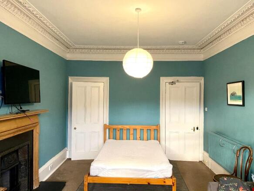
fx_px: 191
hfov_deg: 67.3
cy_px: 96
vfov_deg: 53.0
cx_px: 127
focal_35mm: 26
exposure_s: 1/60
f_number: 1.8
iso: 500
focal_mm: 4.25
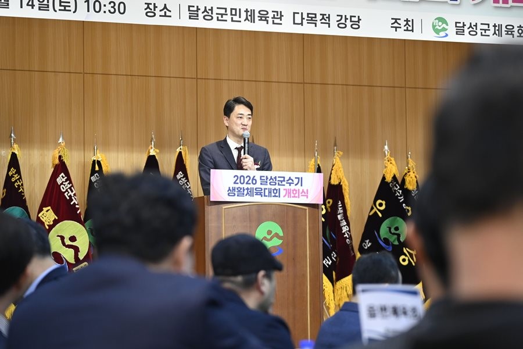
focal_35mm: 120
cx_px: 262
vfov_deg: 11.4
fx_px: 1743
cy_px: 174
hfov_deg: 17.1
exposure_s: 1/200
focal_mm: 120
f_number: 5
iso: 3200
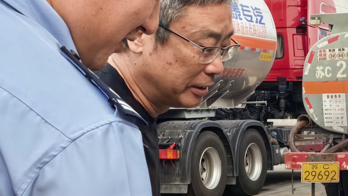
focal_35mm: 89
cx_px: 406
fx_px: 821
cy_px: 187
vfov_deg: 13.4
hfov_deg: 22.3
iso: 100
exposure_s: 1/749
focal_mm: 6.98
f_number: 4
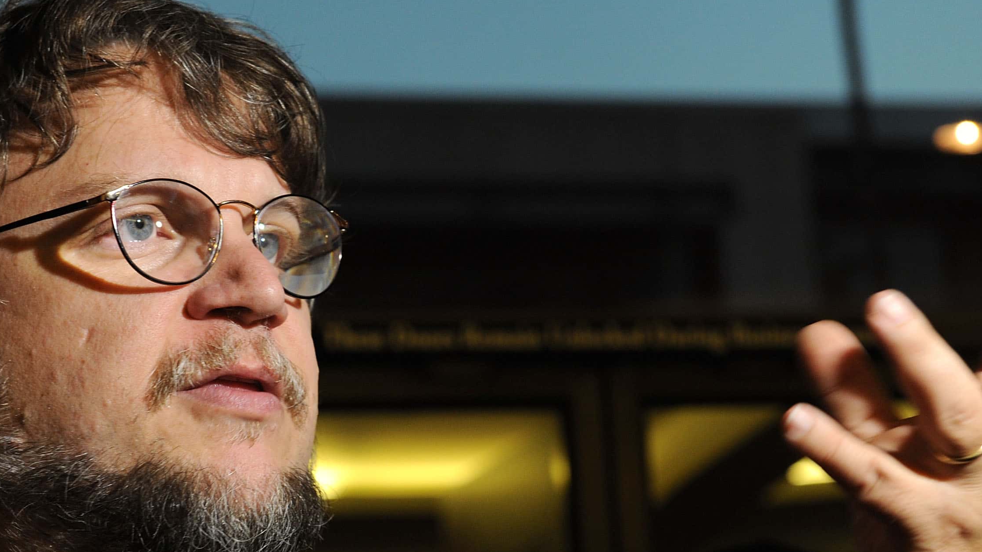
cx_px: 459
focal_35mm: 87
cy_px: 371
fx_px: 2265
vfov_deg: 13.9
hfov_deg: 24.5
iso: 1600
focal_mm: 62
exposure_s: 1/60
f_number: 5.6
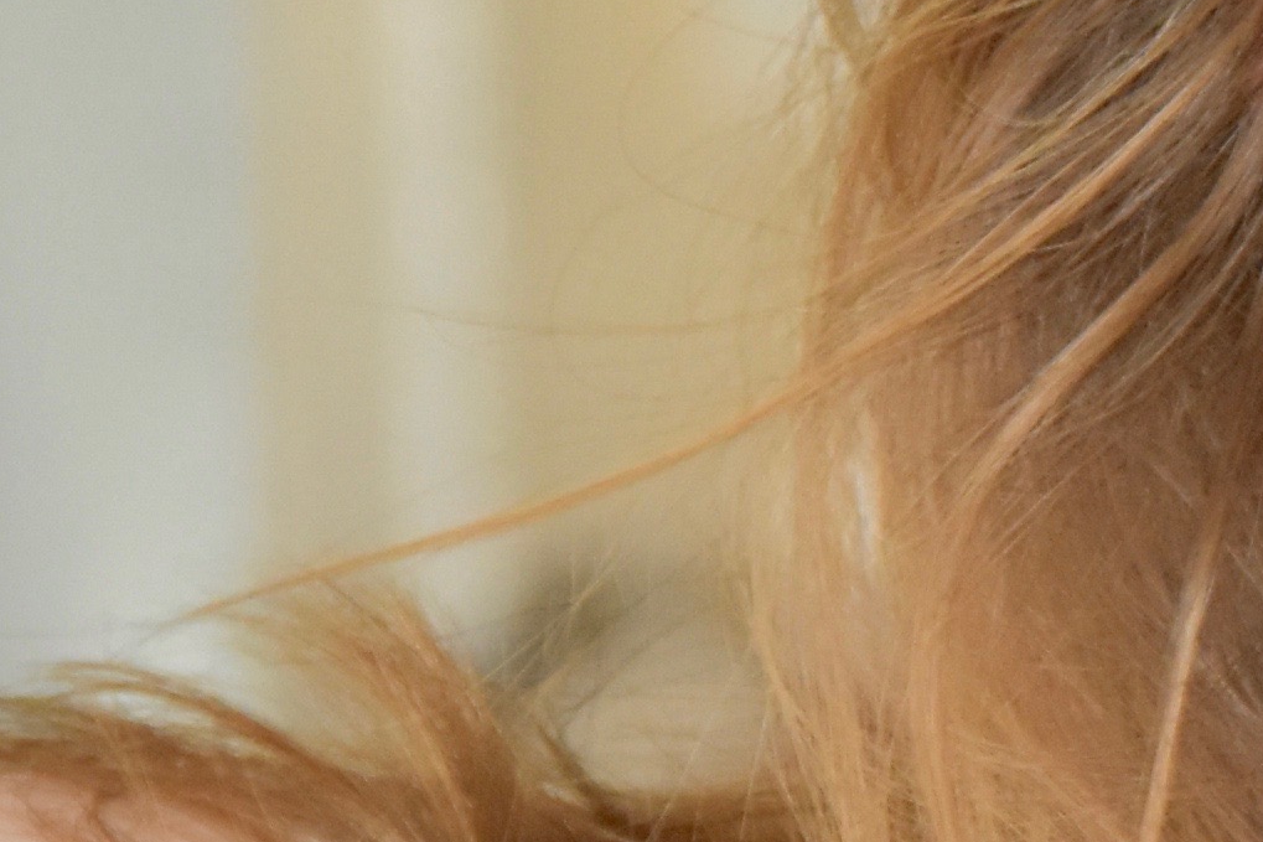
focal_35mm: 1148
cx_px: 1715
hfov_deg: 1.8
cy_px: 552
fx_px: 40266
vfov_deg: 1.2
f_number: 6
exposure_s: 1/60
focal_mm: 130
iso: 1600
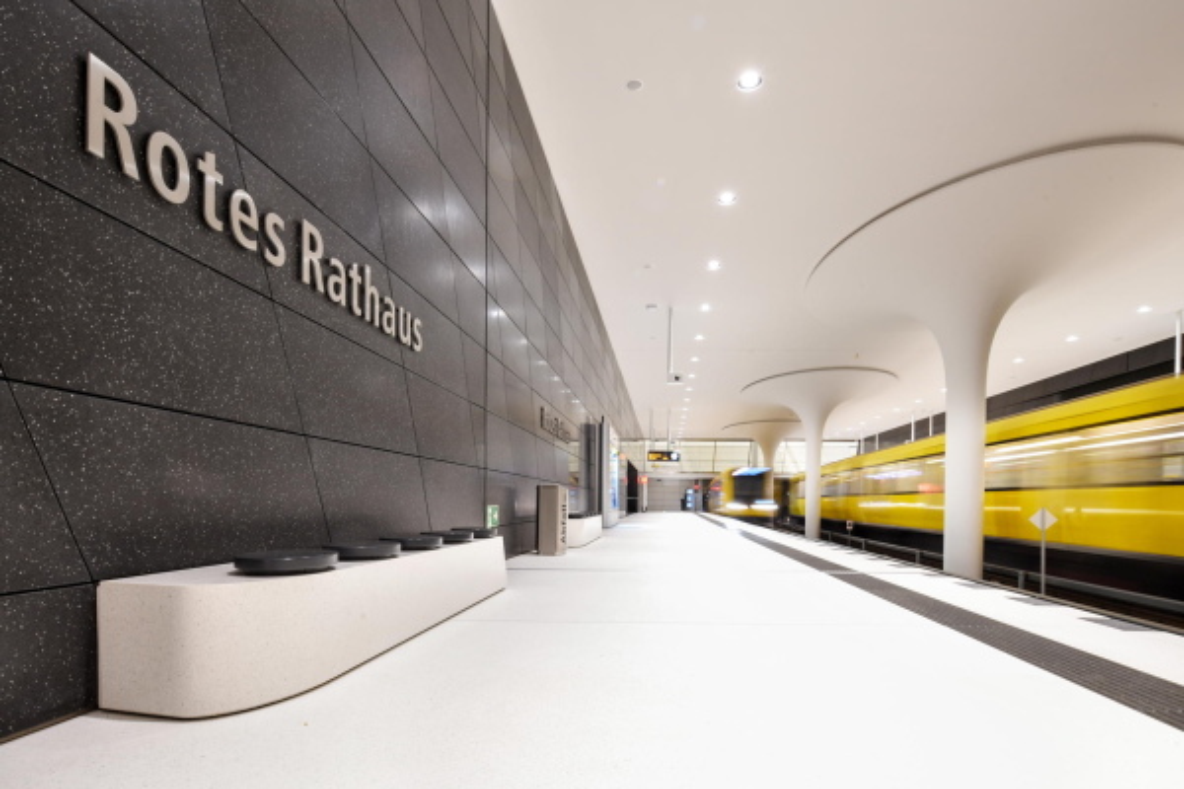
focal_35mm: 19
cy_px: 394
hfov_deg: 86.9
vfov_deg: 64.6
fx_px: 625
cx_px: 592
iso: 500
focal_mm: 19
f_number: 14
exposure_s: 1/1.3
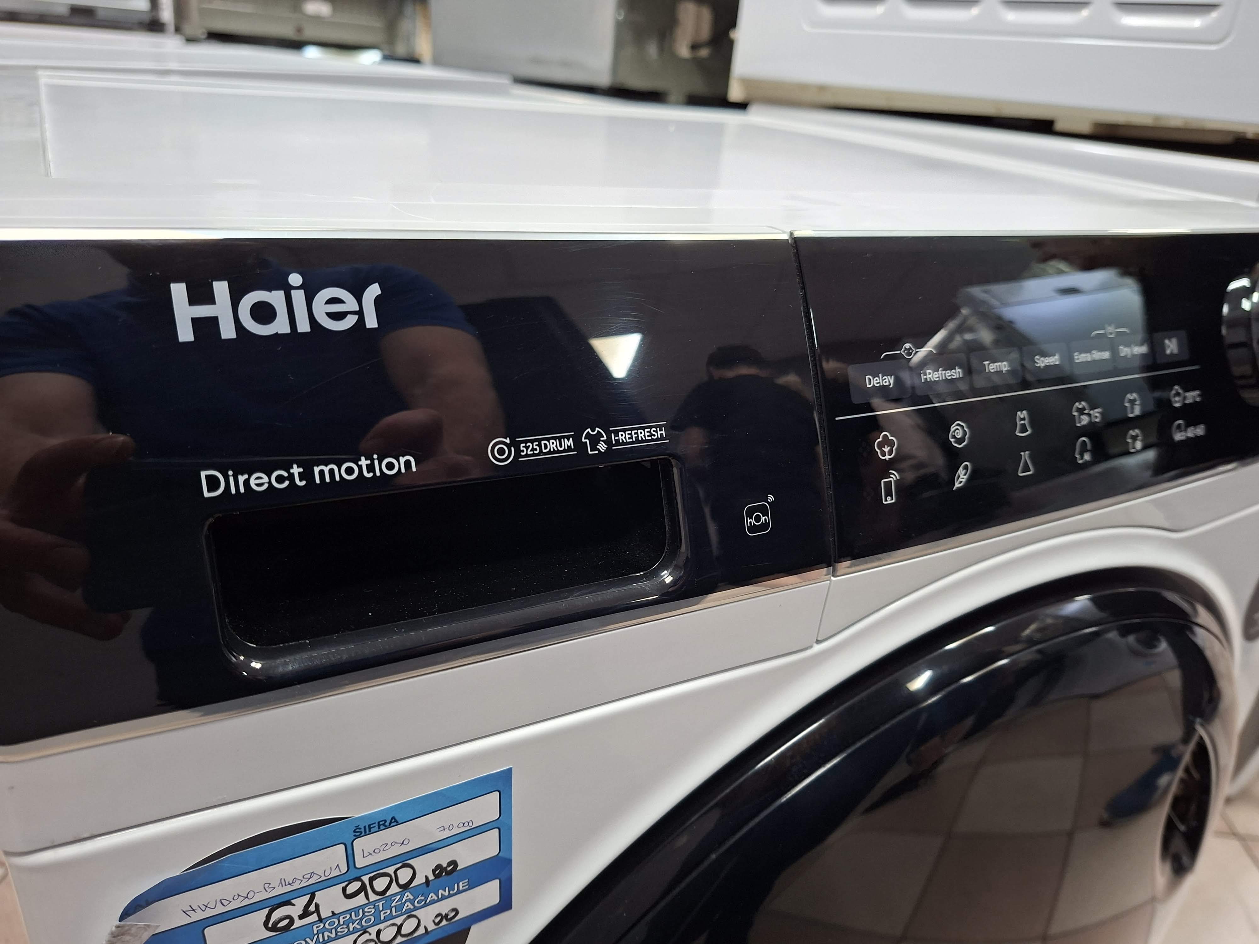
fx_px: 837
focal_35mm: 23
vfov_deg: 58.9
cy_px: 472
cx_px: 630
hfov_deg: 73.9
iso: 250
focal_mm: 5.54
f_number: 1.8
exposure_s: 1/50
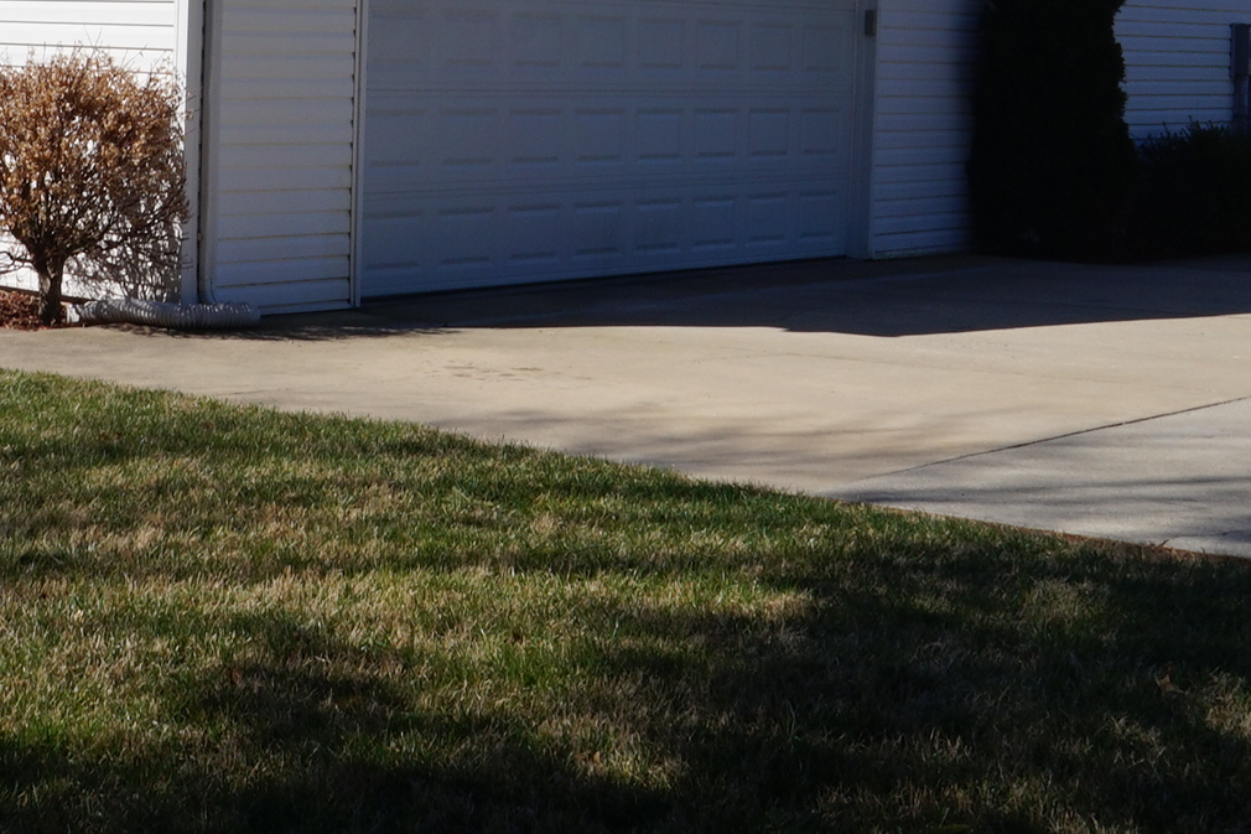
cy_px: 78
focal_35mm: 65
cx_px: 246
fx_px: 2258
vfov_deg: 20.5
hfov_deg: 30.2
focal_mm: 16
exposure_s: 1/100
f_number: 14
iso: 100
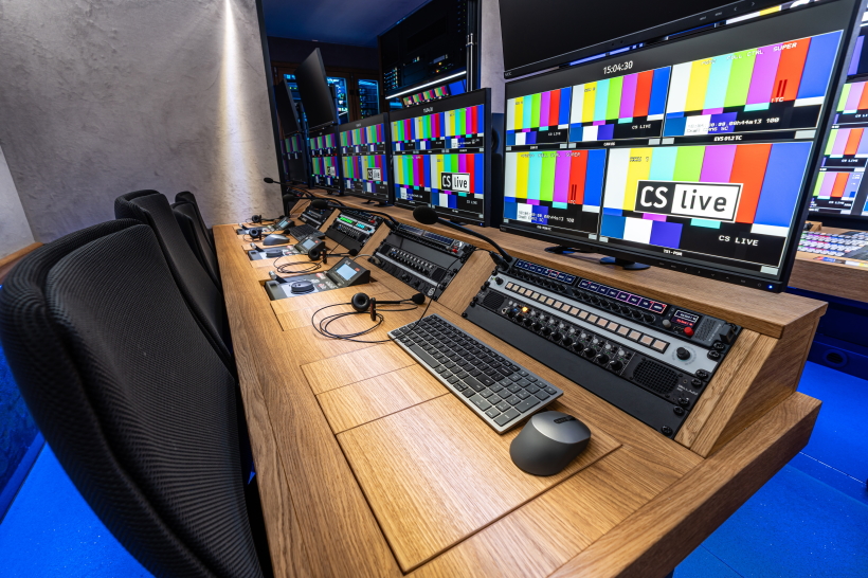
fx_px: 386
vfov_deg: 73.7
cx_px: 434
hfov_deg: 96.8
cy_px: 289
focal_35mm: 16
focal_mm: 16
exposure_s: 1
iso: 100
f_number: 8
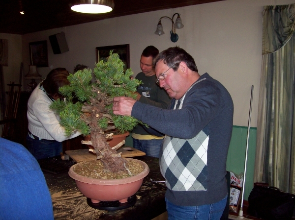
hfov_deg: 51.4
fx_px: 307
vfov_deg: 39.6
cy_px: 110
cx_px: 148
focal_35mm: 36
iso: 80
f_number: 2.7
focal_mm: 6
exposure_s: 1/64
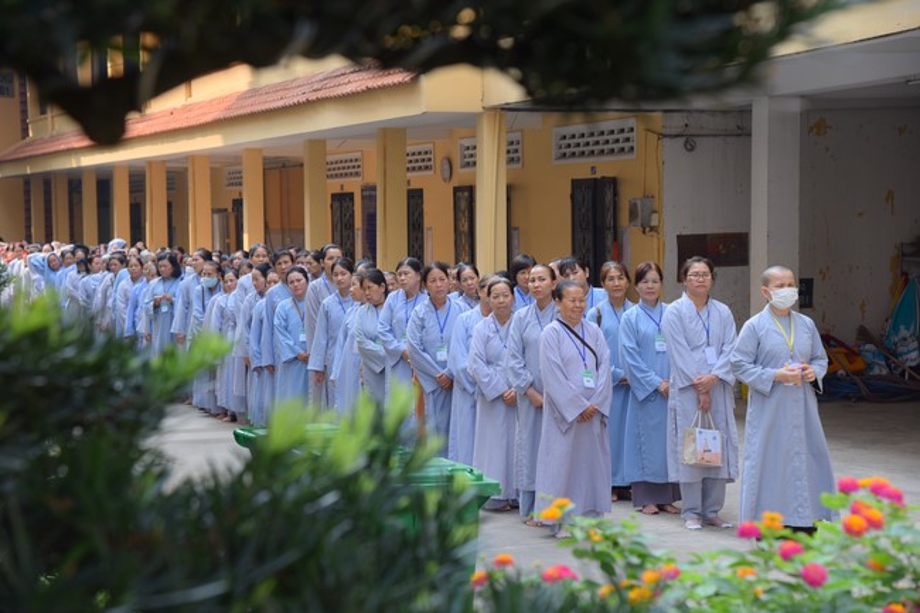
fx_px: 1916
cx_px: 460
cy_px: 306
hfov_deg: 27.0
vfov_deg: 18.2
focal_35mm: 75
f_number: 7.1
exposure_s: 1/125
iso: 100
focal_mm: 75
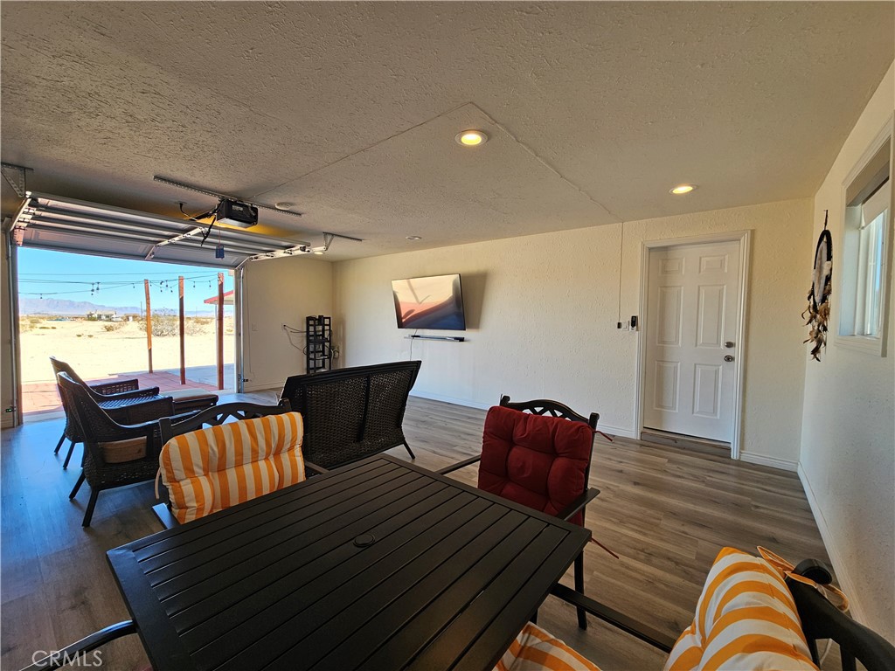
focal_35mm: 13
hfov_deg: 106.2
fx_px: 336
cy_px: 336
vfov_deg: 89.9
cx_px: 448
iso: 50
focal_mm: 2.2
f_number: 2.2
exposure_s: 1/124
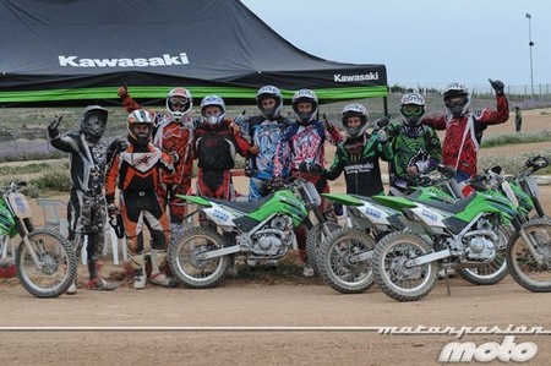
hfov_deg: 19.5
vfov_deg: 13.0
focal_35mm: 105
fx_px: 1605
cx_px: 276
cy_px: 183
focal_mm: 70
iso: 320
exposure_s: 1/320
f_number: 5.6
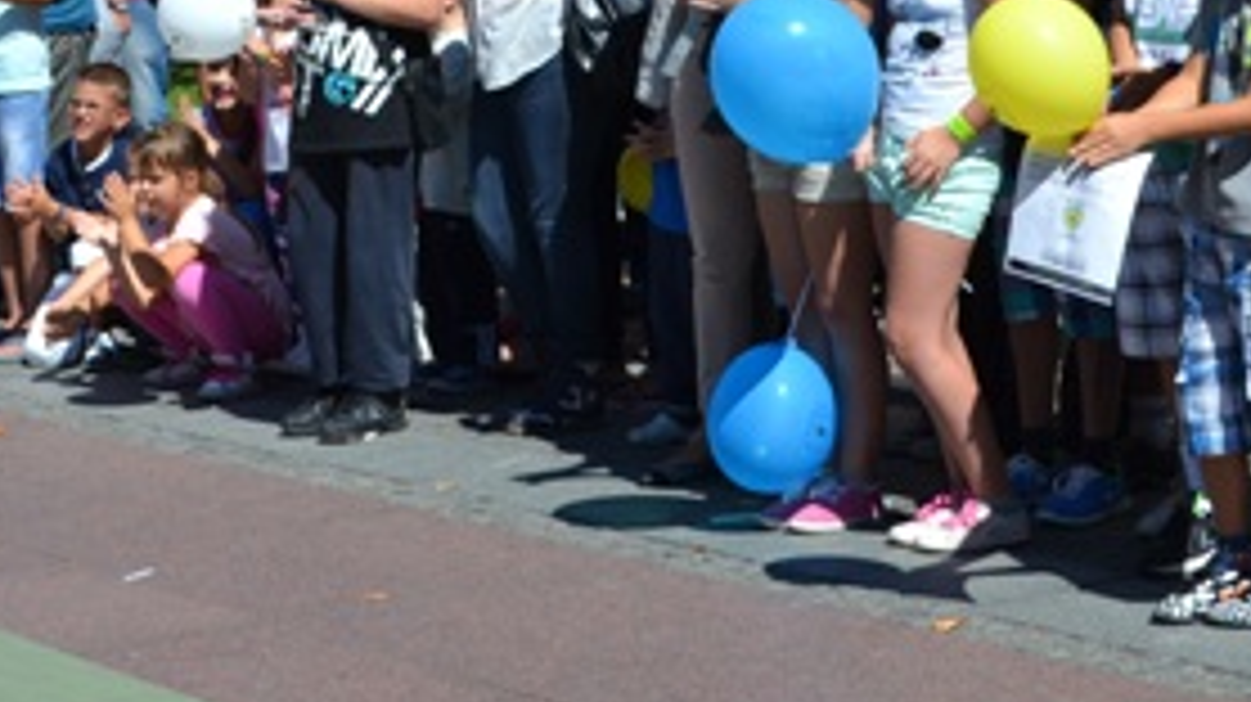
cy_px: -115
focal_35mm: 123
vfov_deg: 9.7
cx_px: 616
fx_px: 4078
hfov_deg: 17.4
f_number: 8
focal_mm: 34
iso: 100
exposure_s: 1/250
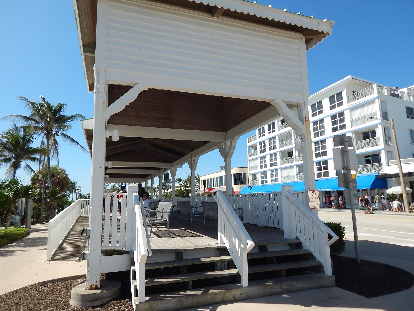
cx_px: 207
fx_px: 275
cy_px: 156
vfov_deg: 58.9
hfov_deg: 73.9
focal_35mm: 23
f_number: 6
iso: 125
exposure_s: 1/640
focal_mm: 4
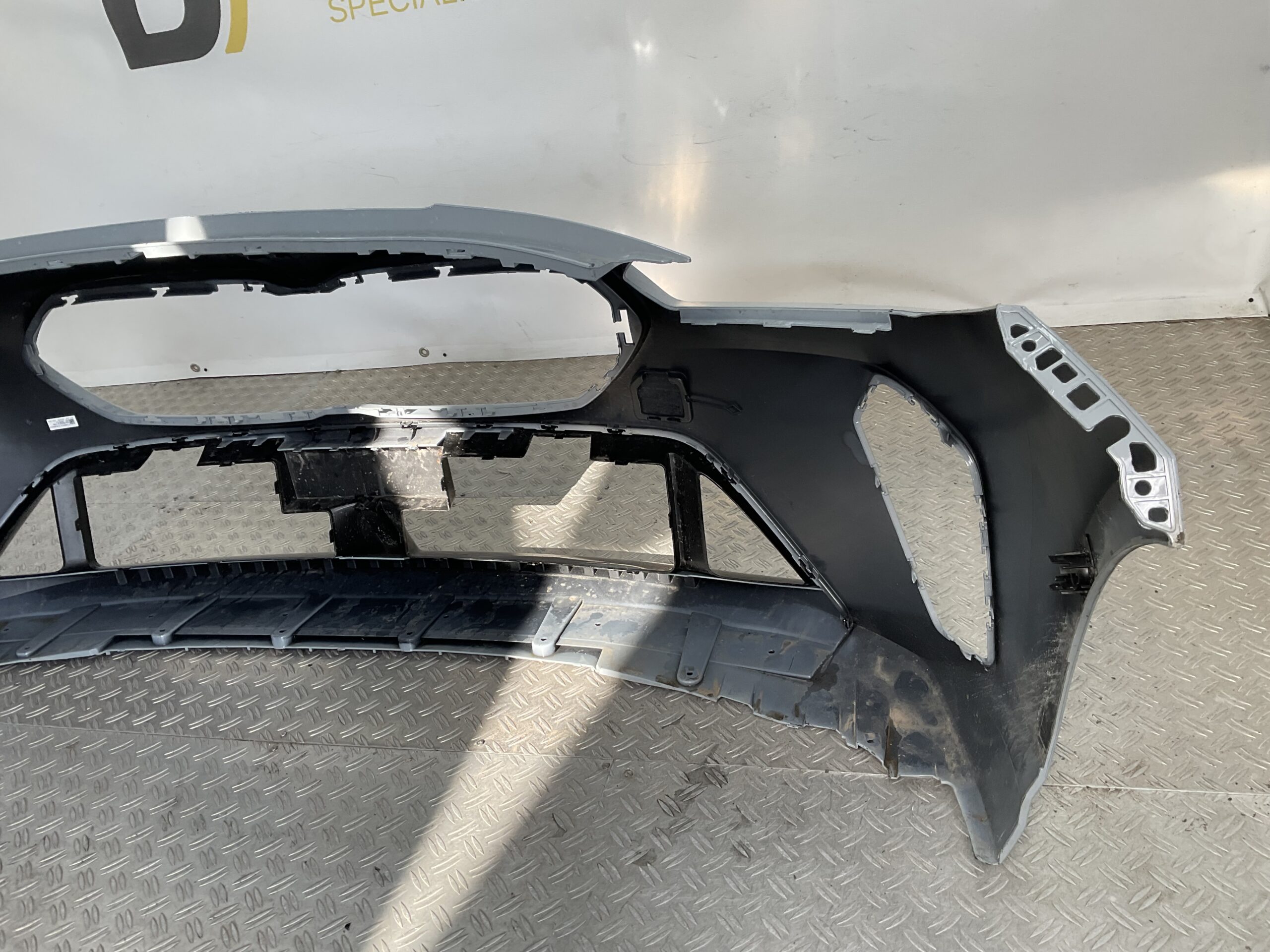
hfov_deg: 61.7
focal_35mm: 29
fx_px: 1064
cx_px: 635
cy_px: 476
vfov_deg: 48.2
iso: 16
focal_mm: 3
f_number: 1.8
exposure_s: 1/173
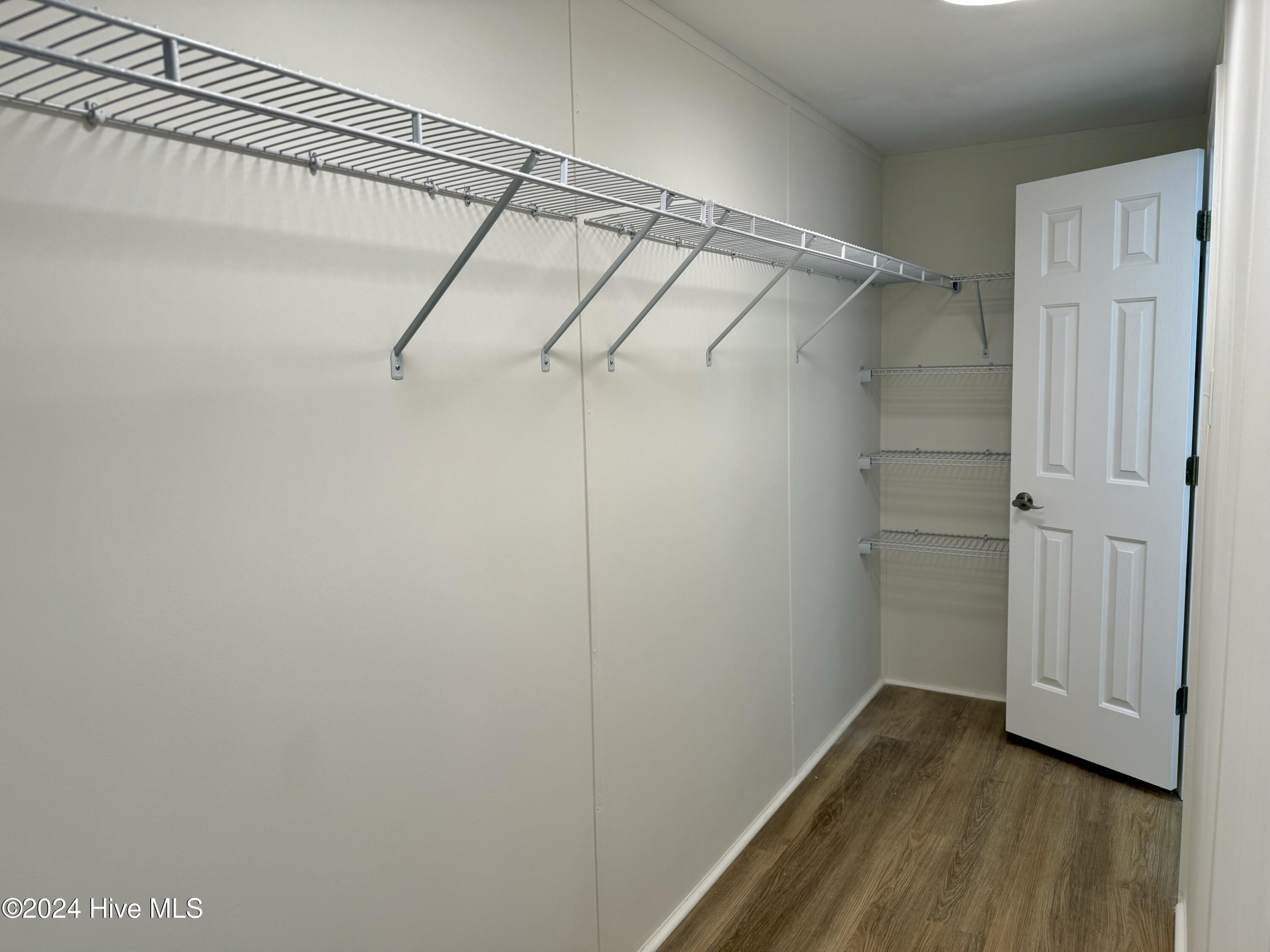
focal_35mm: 24
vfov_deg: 56.8
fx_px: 881
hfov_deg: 71.6
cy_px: 476
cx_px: 635
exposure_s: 1/135
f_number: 1.78
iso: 50
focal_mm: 6.76
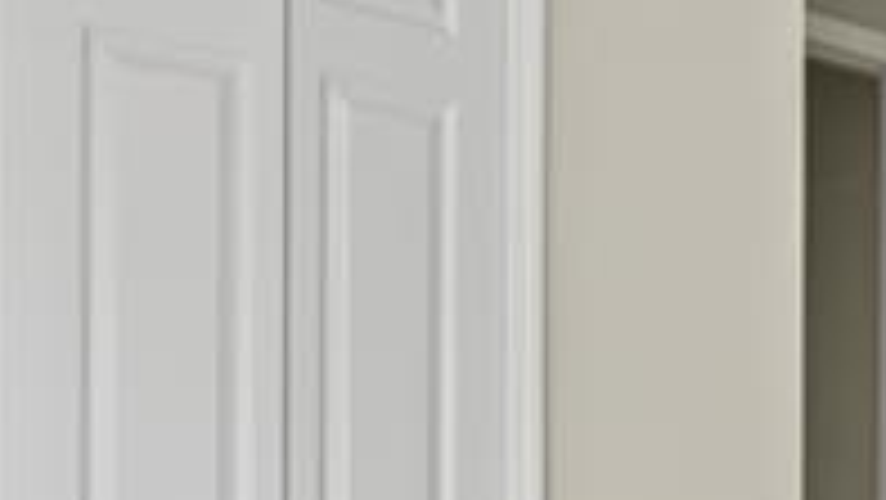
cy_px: 588
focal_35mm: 76
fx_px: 1786
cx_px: 1003
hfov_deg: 25.6
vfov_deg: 15.4
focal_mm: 14
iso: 100
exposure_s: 1/13
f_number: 8
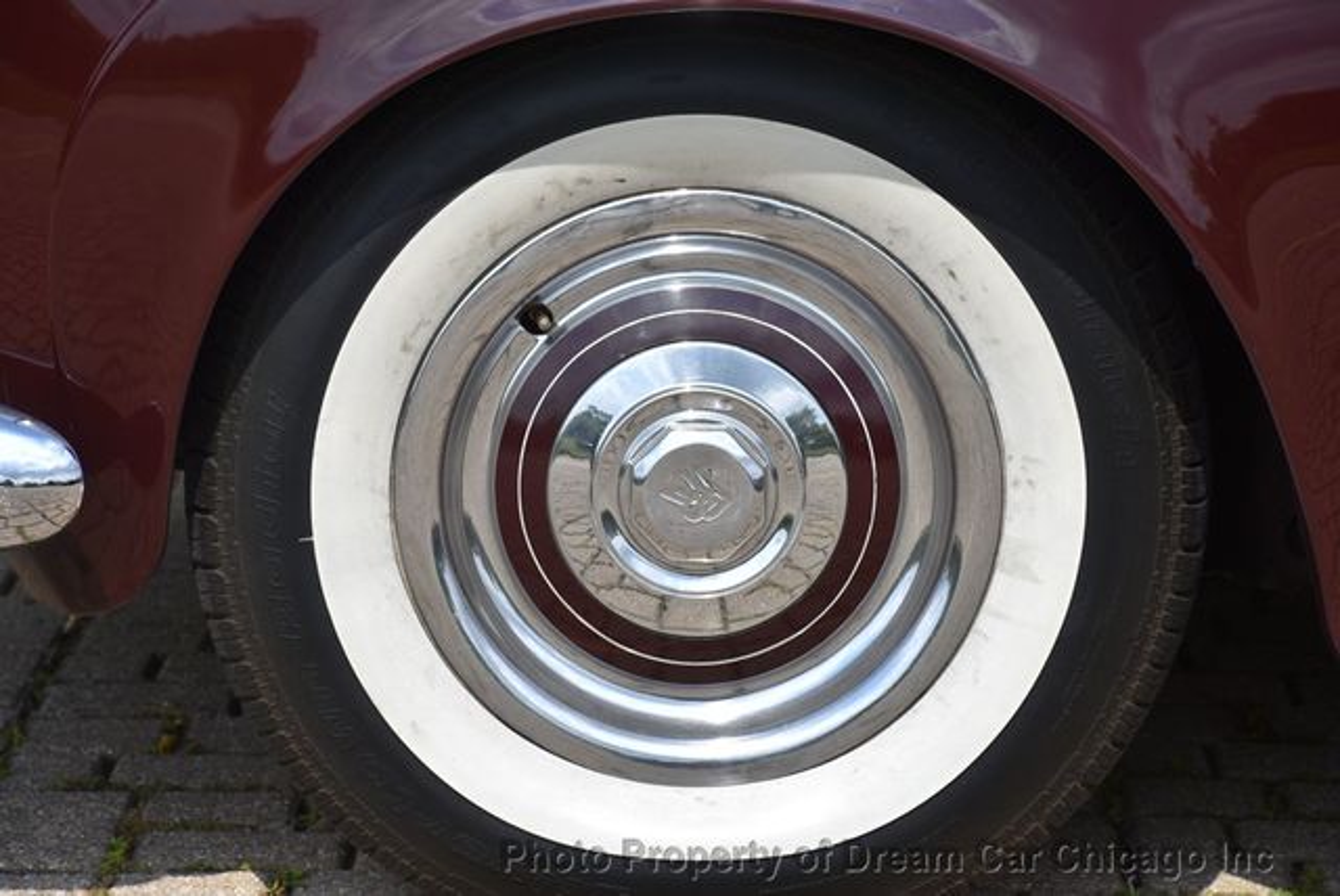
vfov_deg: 7.9
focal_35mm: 174
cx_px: 670
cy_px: 448
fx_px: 6482
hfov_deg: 11.8
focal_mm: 116
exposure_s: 1/500
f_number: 8
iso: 110
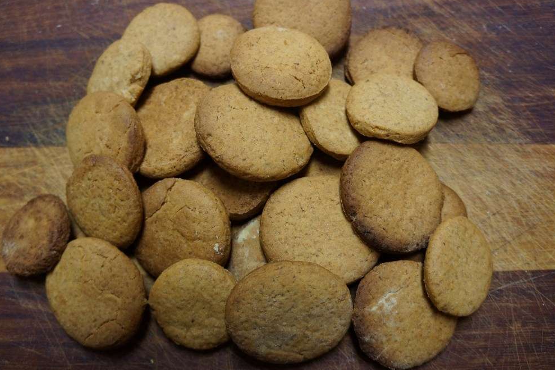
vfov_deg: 44.9
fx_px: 447
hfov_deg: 63.7
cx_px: 275
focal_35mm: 29
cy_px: 189
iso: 1250
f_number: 4
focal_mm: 19
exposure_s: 1/60
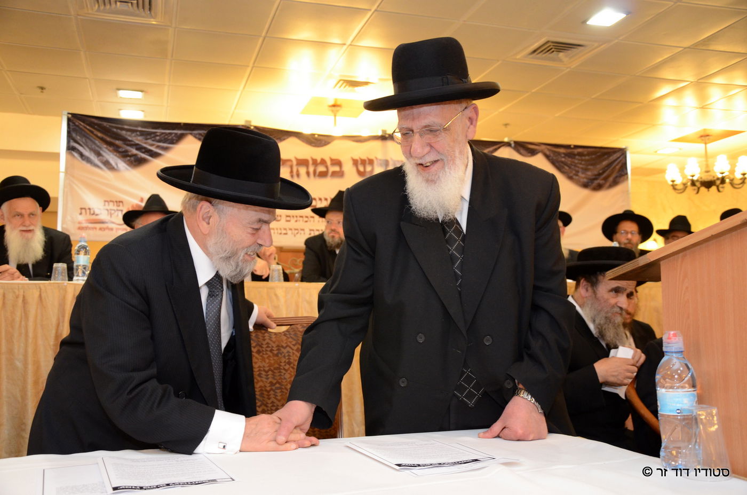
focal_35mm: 36
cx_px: 374
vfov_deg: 36.7
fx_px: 745
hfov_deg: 53.2
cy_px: 248
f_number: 3.8
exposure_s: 1/125
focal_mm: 24
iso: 1600
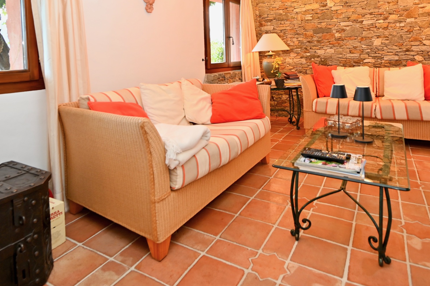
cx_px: 215
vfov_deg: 50.4
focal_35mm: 24
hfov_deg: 73.8
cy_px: 64
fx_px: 286
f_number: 4
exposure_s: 1/60
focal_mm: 14
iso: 280
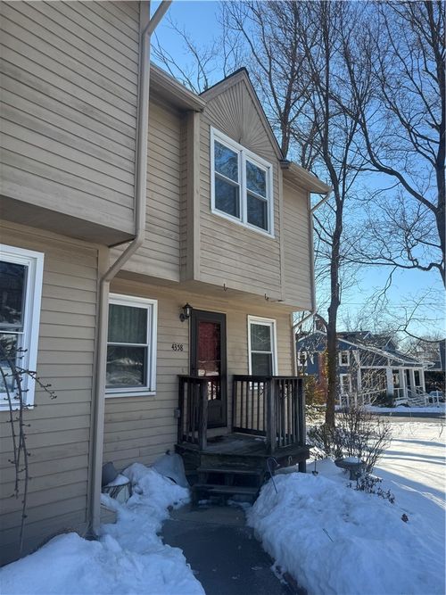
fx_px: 412
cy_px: 298
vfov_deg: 71.6
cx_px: 223
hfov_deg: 56.8
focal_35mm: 24
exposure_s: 1/2174
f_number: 1.78
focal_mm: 6.76
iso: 80
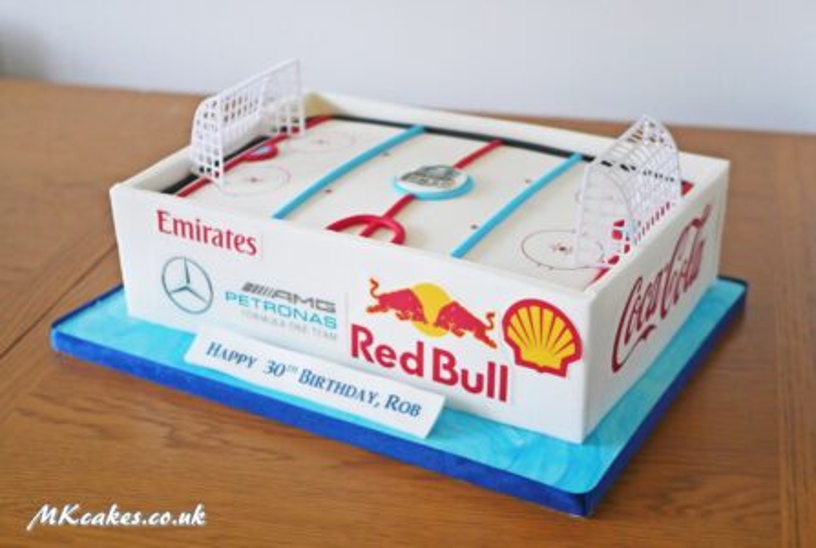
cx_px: 408
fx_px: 1158
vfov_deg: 26.6
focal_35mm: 51
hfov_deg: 38.8
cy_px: 274
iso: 2000
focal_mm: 25
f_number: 1.7
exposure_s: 1/125
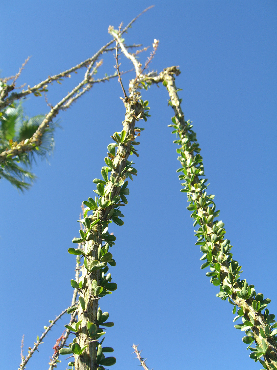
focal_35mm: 38
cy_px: 185
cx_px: 138
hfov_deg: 37.7
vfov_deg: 49.0
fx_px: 405
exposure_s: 1/250
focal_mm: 7.9
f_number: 4
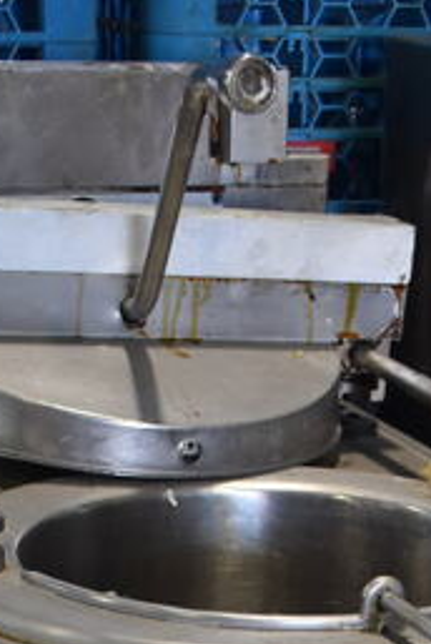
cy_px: 1101
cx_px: 286
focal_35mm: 128
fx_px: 2292
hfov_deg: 10.7
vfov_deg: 14.4
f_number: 3.8
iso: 1250
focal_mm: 24
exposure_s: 1/125
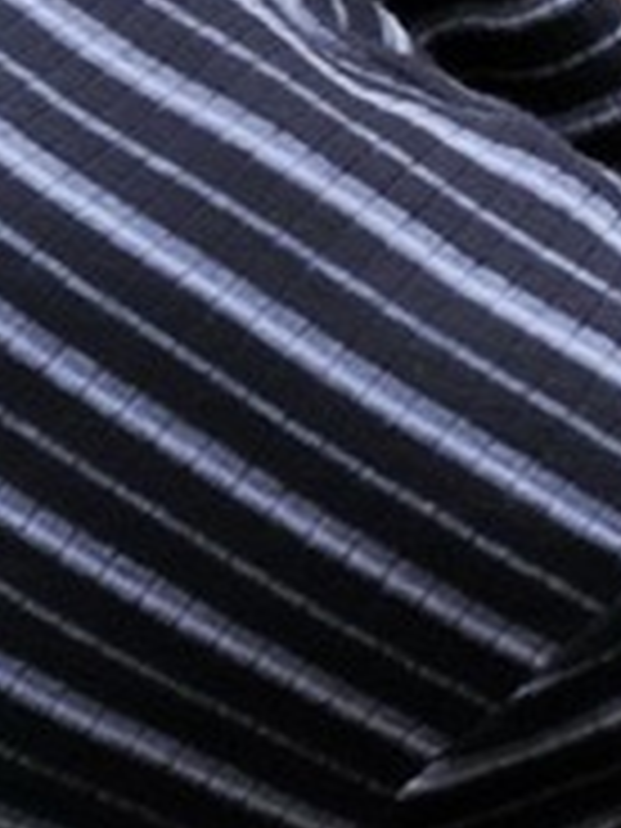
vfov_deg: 6.8
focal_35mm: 292
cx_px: 2210
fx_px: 6985
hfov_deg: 4.7
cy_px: 194
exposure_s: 1/100
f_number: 8
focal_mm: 35
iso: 400
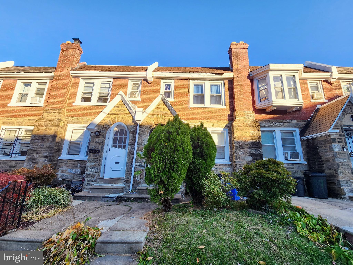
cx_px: 176
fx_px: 133
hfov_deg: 106.2
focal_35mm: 13
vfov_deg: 89.9
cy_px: 132
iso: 50
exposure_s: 1/339
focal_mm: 2.2
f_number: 2.2
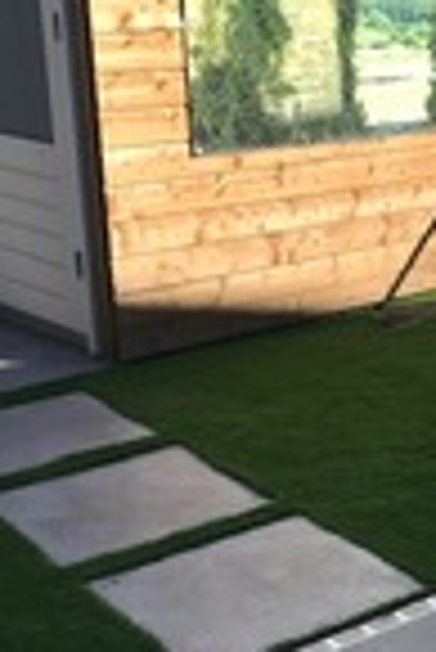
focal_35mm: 70
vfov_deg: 28.8
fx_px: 1269
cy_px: 355
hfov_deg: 17.9
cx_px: 605
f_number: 1.8
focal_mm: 3.99
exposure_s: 1/1497
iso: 20
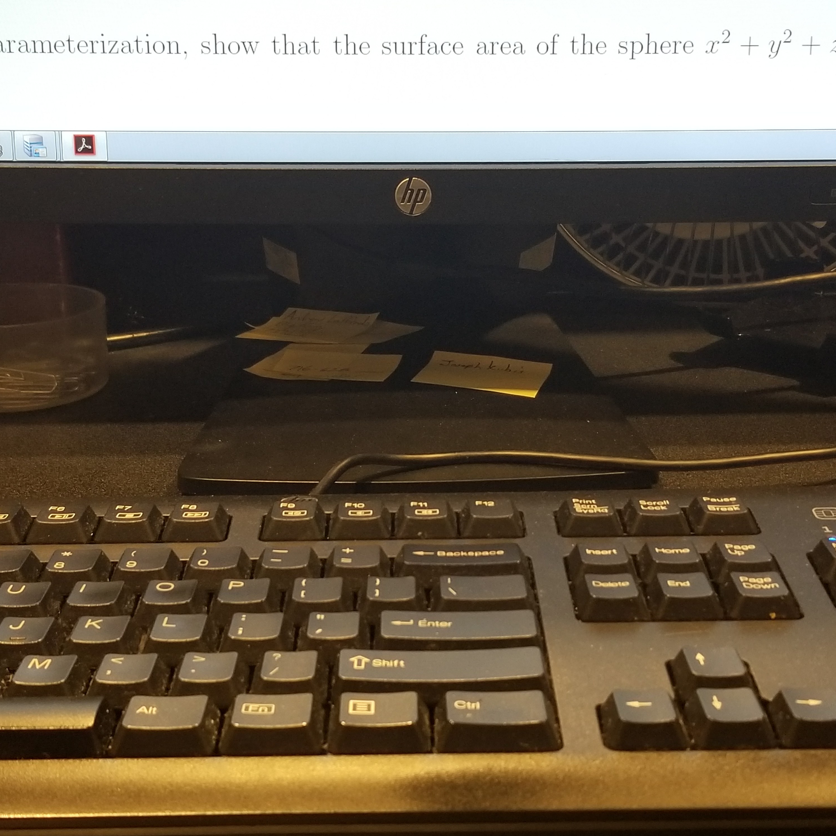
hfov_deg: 52.5
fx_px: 847
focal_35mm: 31
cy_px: 419
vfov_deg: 52.5
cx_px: 405
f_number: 1.7
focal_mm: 4.3
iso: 200
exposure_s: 1/17
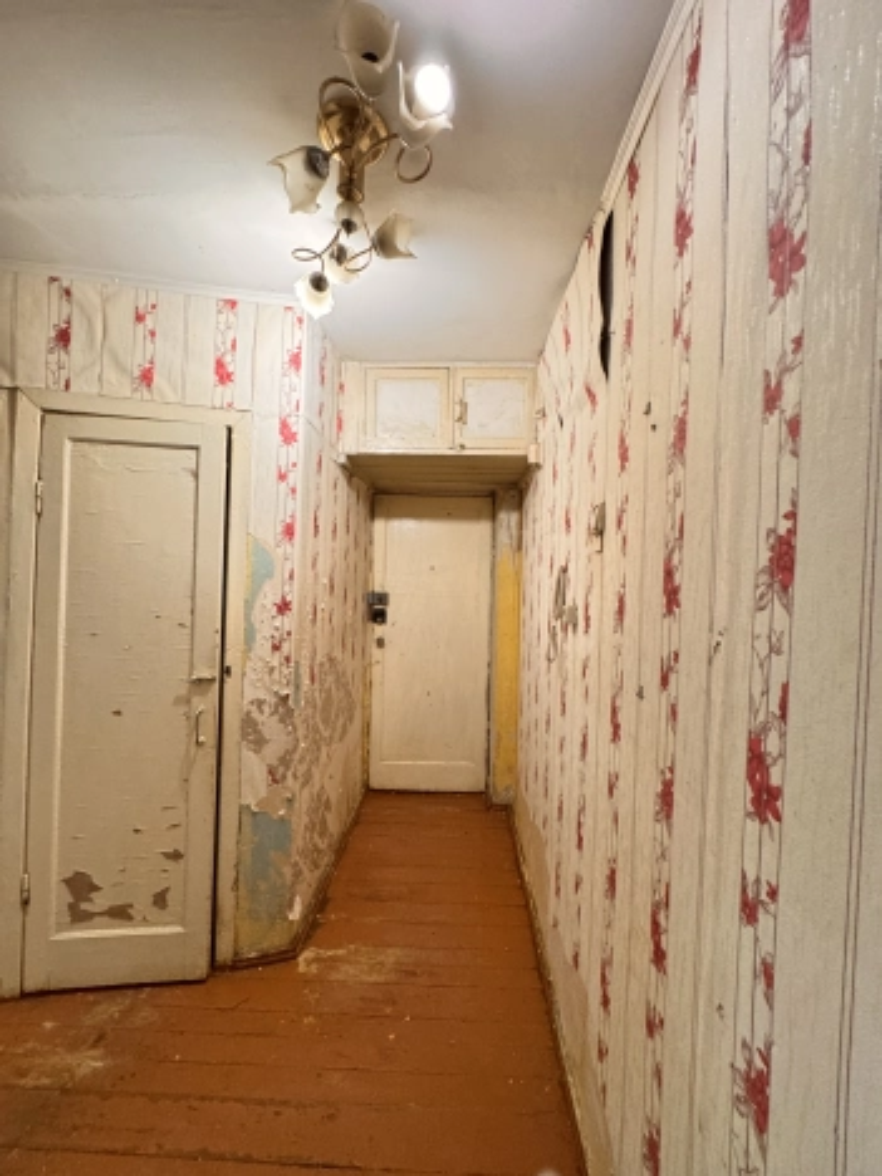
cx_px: 441
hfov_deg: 85.7
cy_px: 588
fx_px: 476
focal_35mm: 14
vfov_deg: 102.1
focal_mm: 2.22
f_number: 2.2
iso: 400
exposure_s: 1/50
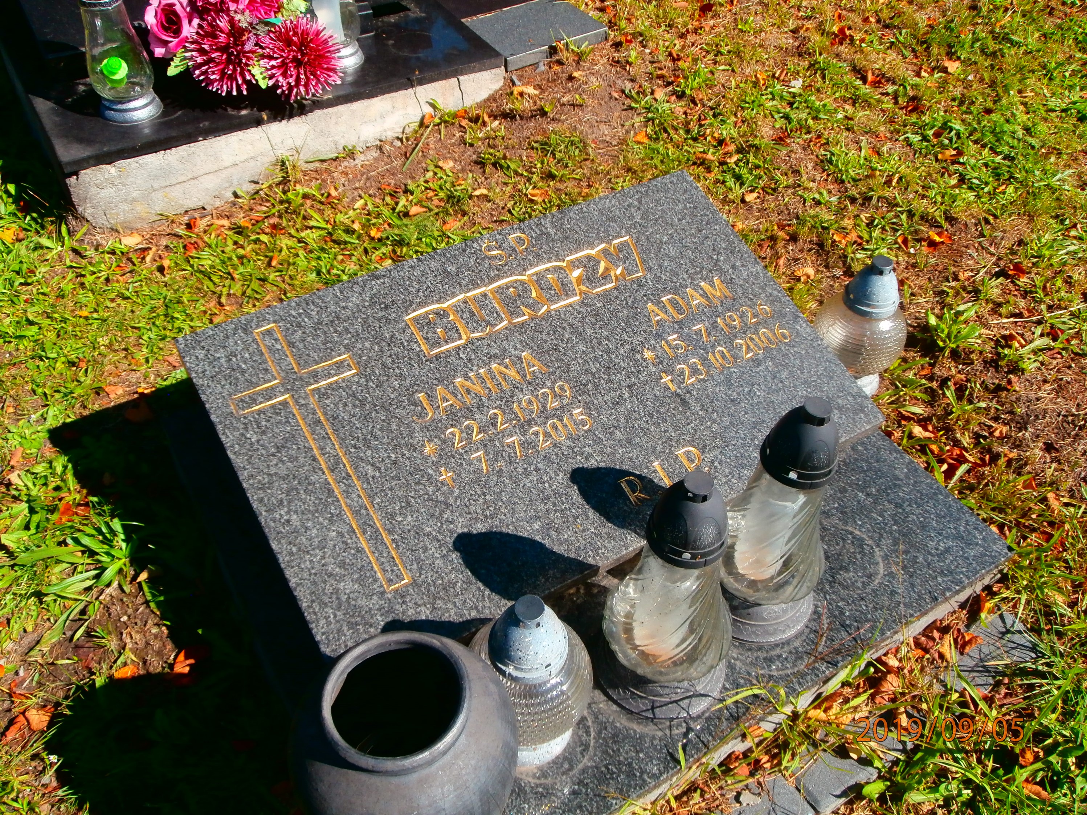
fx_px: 942
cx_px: 544
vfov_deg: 46.8
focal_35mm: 30
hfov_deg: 60.0
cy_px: 408
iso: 100
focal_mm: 5.36
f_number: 3.5
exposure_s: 1/640
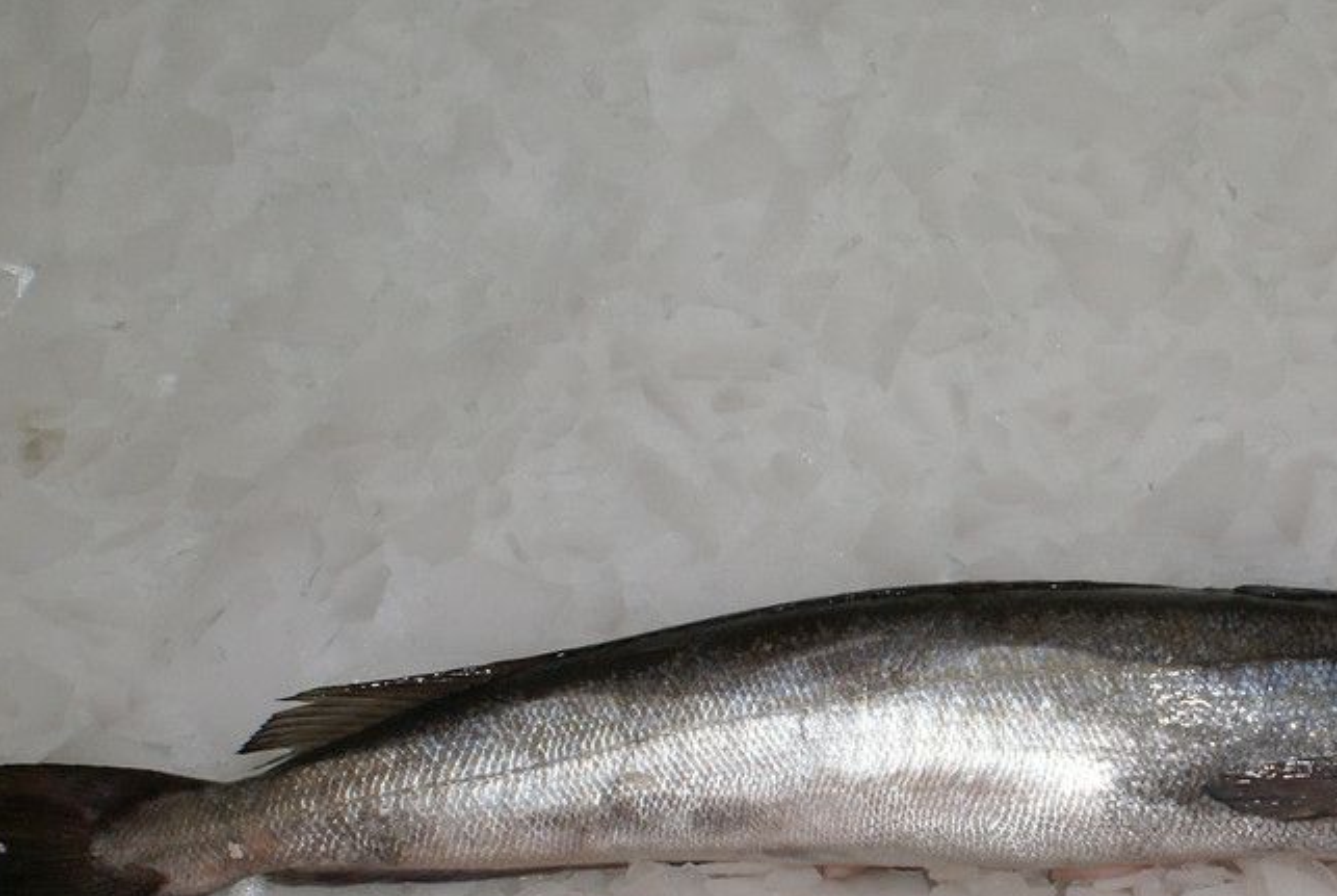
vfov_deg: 17.4
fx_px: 2901
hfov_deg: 25.5
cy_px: 696
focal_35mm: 78
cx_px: 1091
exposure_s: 1/60
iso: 400
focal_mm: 28
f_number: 5.6
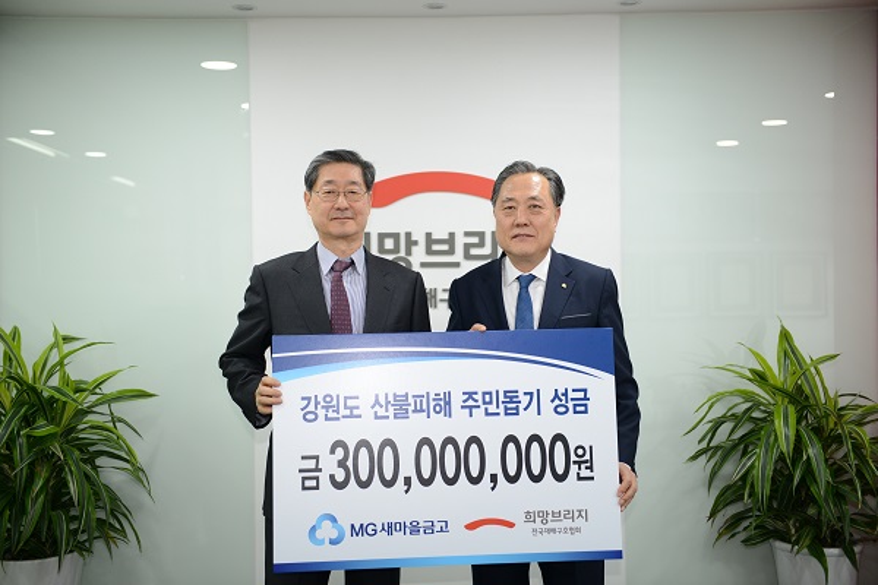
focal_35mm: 48
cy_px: 292
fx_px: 1171
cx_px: 439
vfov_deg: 28.1
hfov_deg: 41.1
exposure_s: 1/250
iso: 800
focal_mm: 48
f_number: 2.8
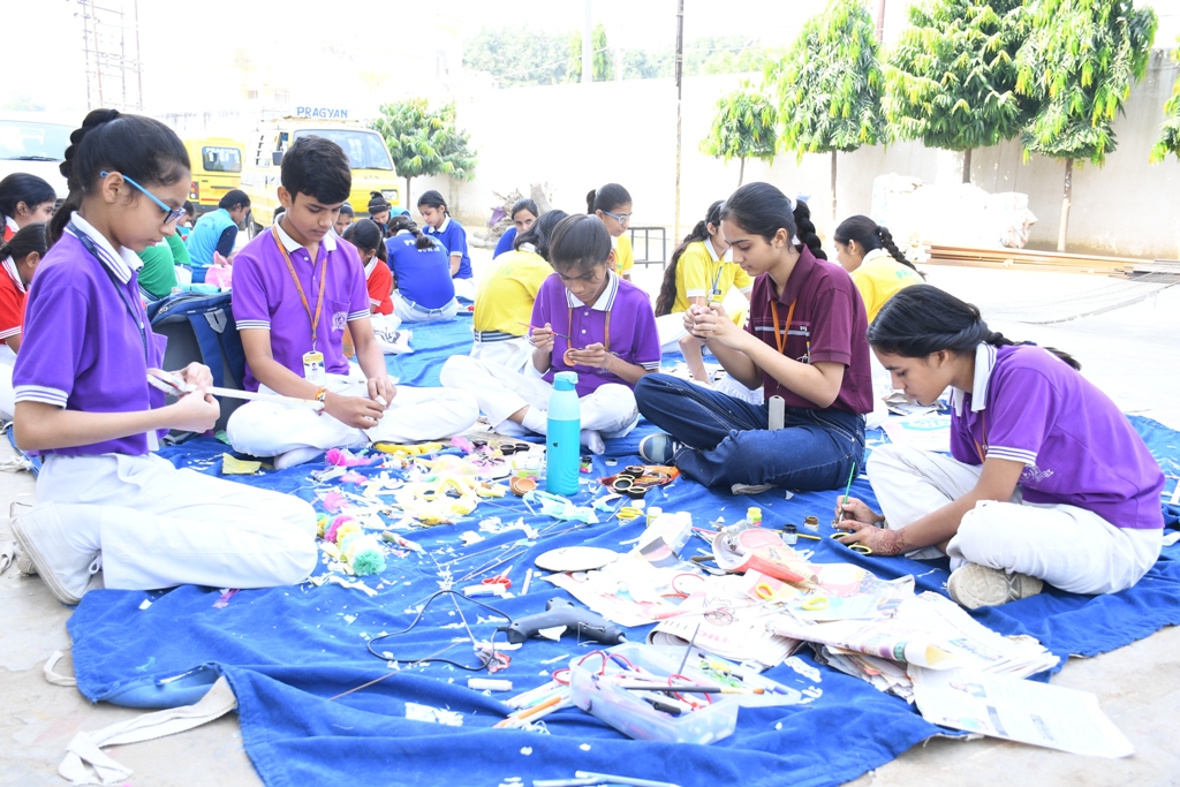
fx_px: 1082
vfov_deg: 40.0
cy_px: 394
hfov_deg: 57.2
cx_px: 590
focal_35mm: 33
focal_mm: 22
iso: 250
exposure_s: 1/125
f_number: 5
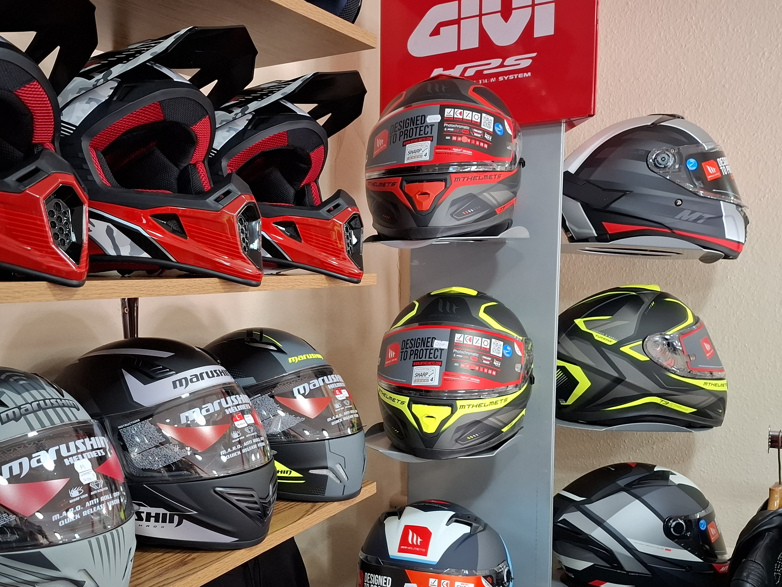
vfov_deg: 40.2
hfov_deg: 51.8
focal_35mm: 35
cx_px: 269
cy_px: 391
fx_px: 791
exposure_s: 1/25
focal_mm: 5.54
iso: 400
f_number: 1.8
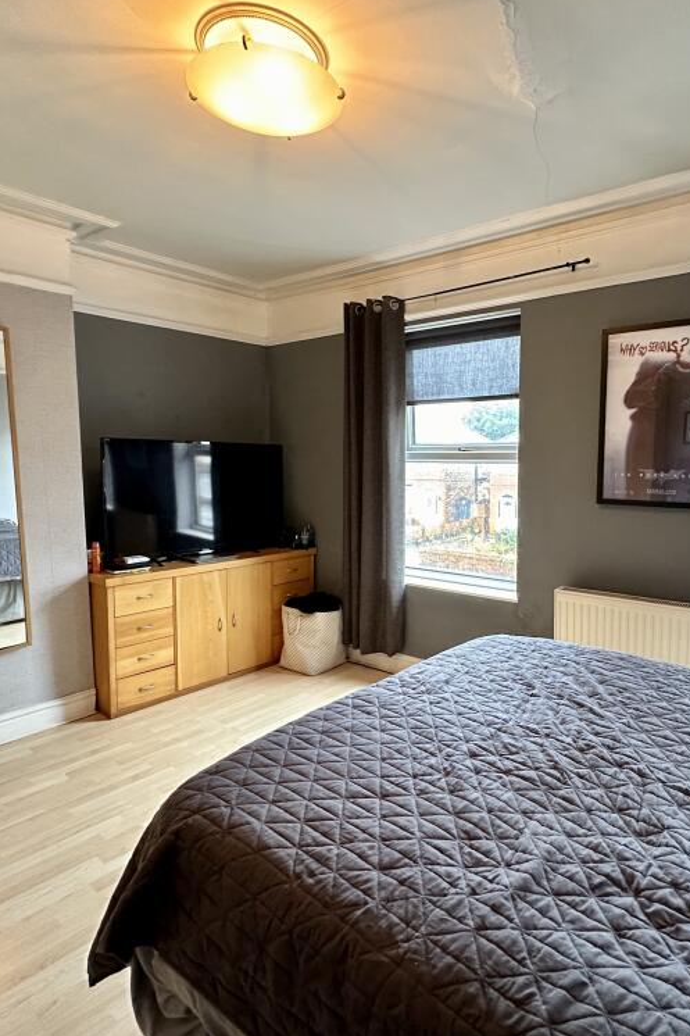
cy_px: 518
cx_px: 443
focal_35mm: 20
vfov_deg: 84.0
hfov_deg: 60.8
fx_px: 575
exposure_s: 1/50
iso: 400
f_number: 2.2
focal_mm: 2.22
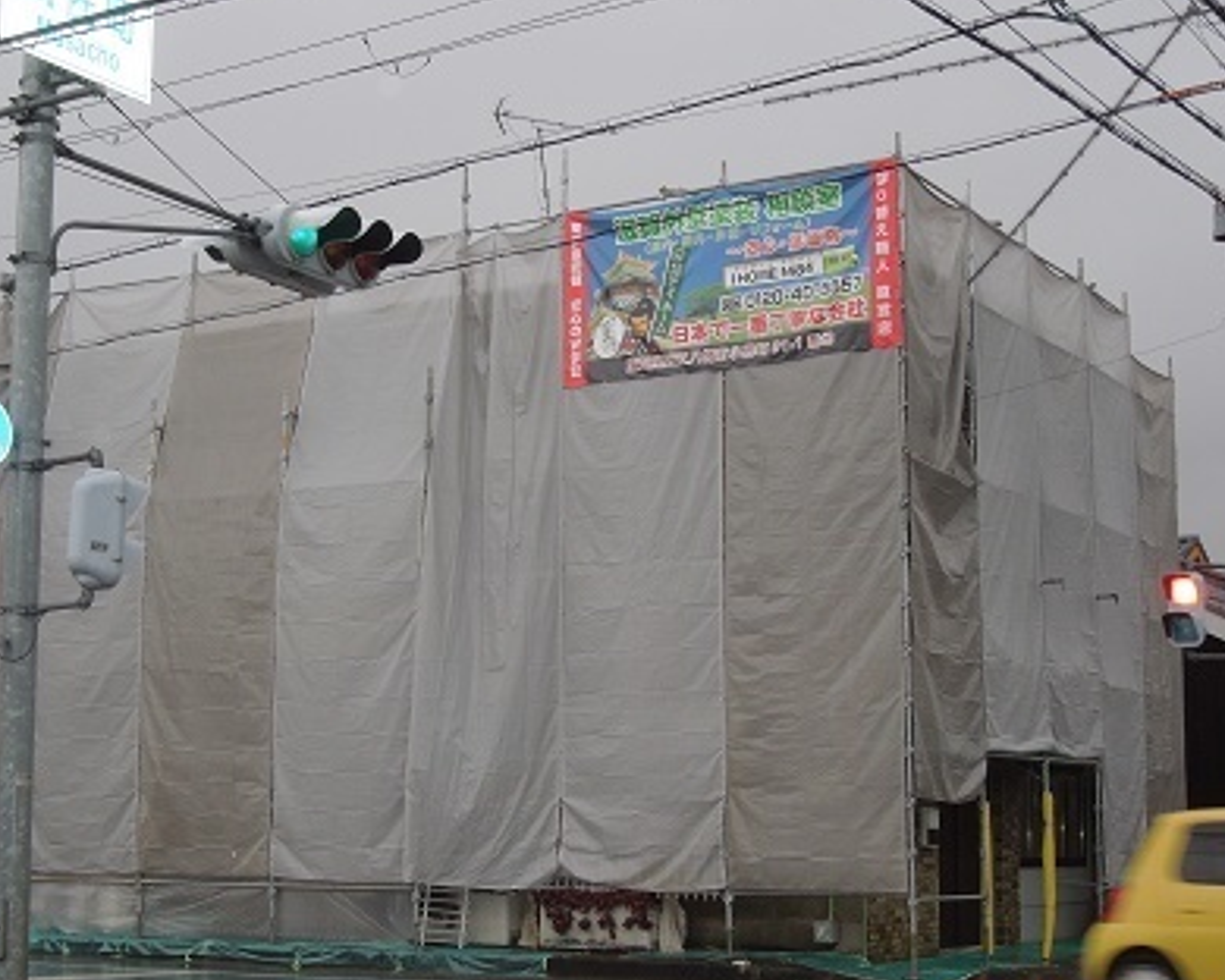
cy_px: 542
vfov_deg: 25.4
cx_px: 509
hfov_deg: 31.4
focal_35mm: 60
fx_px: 2175
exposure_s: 1/50
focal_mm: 8.7
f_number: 4
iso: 320
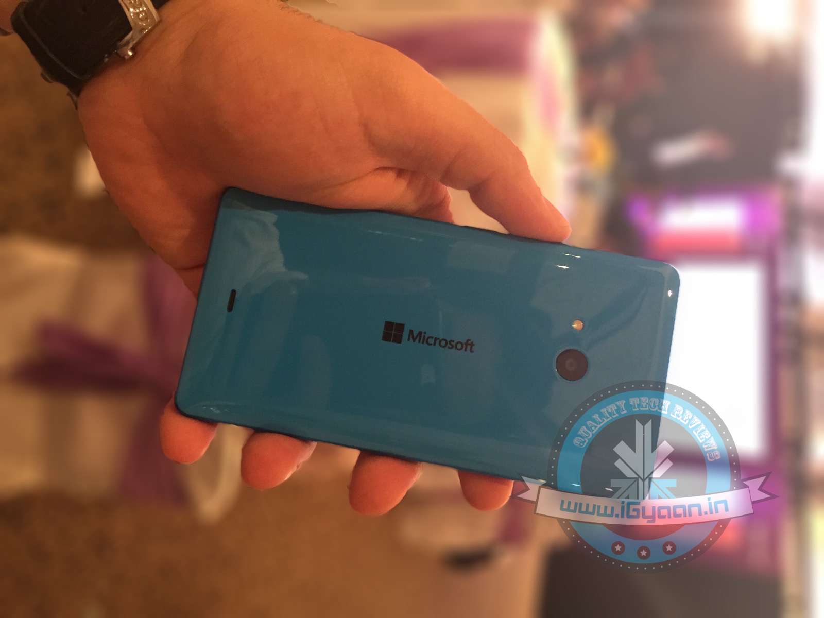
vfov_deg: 48.2
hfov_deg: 61.7
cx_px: 412
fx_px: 690
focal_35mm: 29
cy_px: 309
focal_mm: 4.15
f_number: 2.2
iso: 125
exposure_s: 1/10
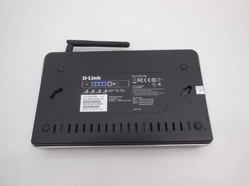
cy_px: 93
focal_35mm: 25
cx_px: 124
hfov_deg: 69.4
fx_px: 180
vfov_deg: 54.9
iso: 125
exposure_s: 1/50
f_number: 3.1
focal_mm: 4.5
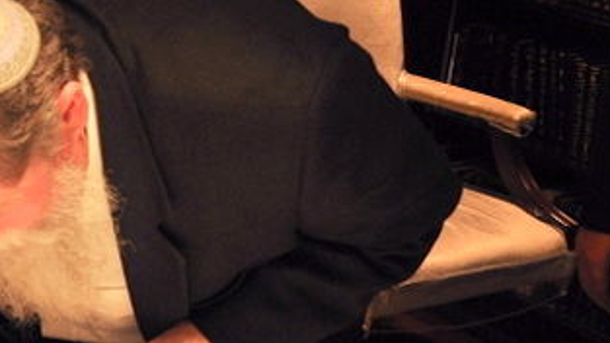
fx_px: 1364
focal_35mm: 84
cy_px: 97
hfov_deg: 23.0
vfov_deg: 14.3
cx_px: -129
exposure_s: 1/60
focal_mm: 21
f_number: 5
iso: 400
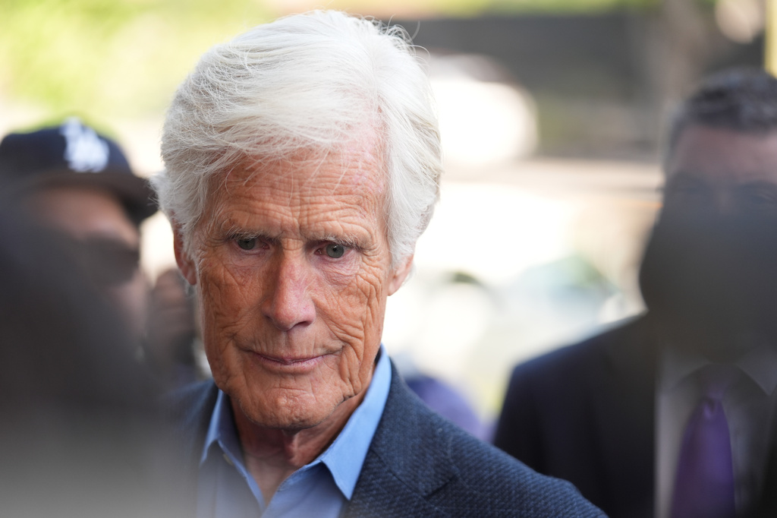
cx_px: 388
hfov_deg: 18.0
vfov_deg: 12.0
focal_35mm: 114
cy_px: 259
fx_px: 2460
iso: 640
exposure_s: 1/1250
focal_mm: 114
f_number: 2.8
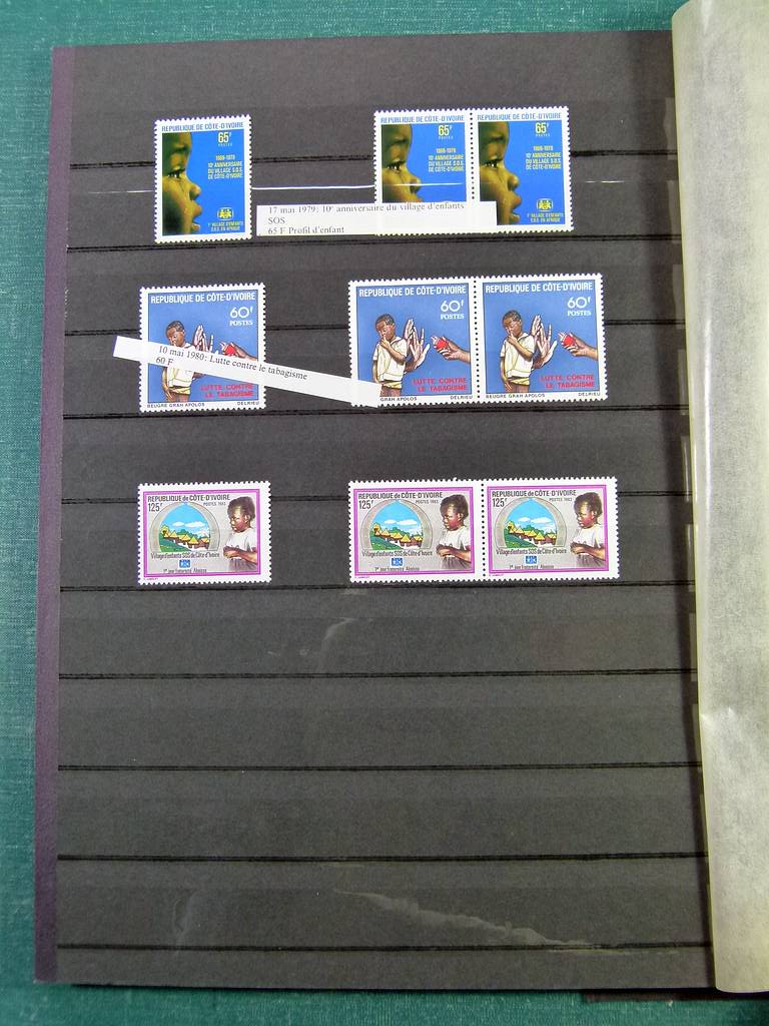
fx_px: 1096
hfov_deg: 38.7
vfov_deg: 50.1
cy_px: 513
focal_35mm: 37
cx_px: 384
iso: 250
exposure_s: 1/60
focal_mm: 6.7
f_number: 3.1
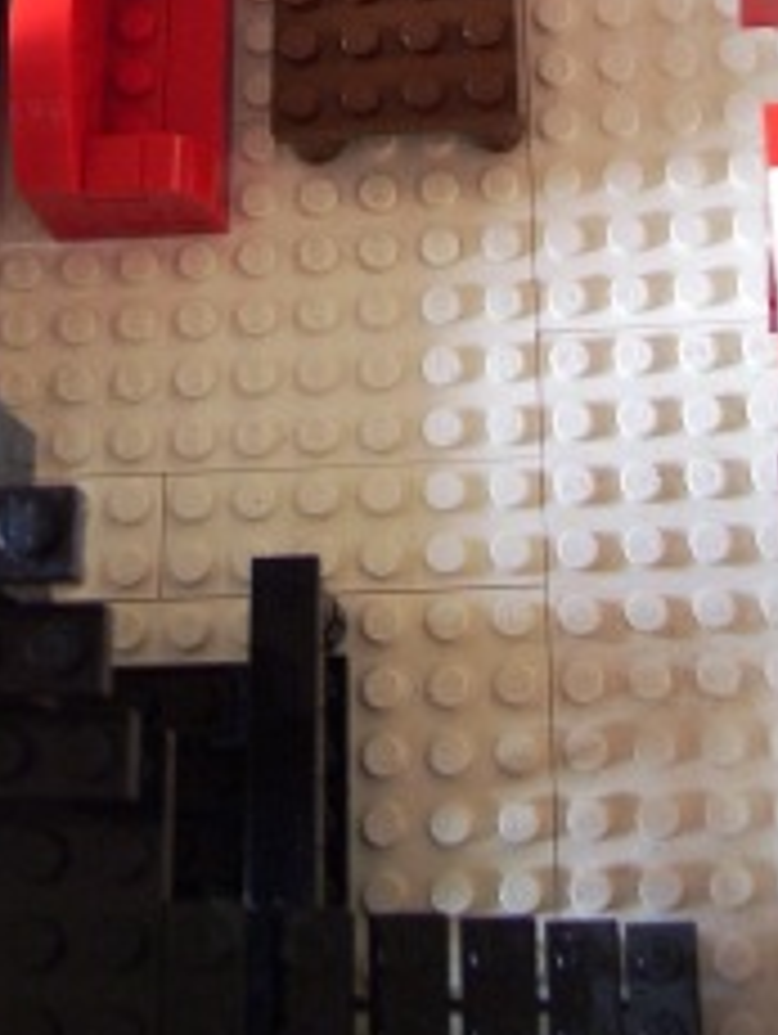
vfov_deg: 26.6
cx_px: 355
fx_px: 2094
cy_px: 58
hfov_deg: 21.0
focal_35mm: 70
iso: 160
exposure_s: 1/30
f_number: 2.7
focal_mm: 6
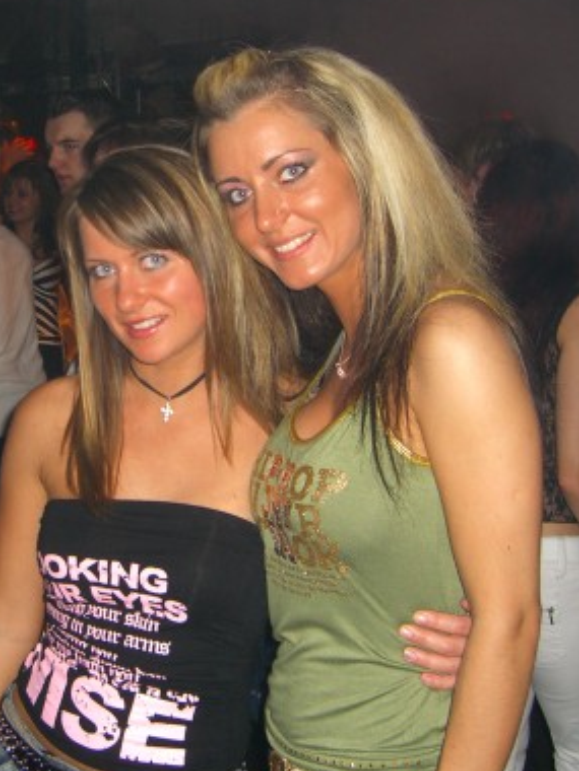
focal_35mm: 60
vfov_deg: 32.1
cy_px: 329
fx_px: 1338
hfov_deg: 24.2
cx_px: 152
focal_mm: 7.9
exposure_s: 1/60
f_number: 2.8
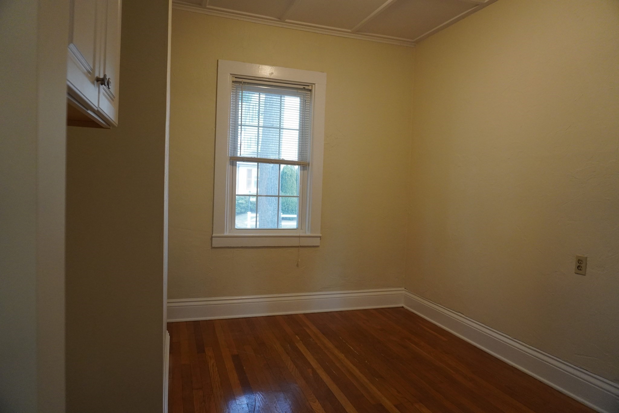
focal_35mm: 24
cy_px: 206
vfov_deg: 53.1
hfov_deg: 73.7
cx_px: 310
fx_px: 413
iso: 1600
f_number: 4
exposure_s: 1/160
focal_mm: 16
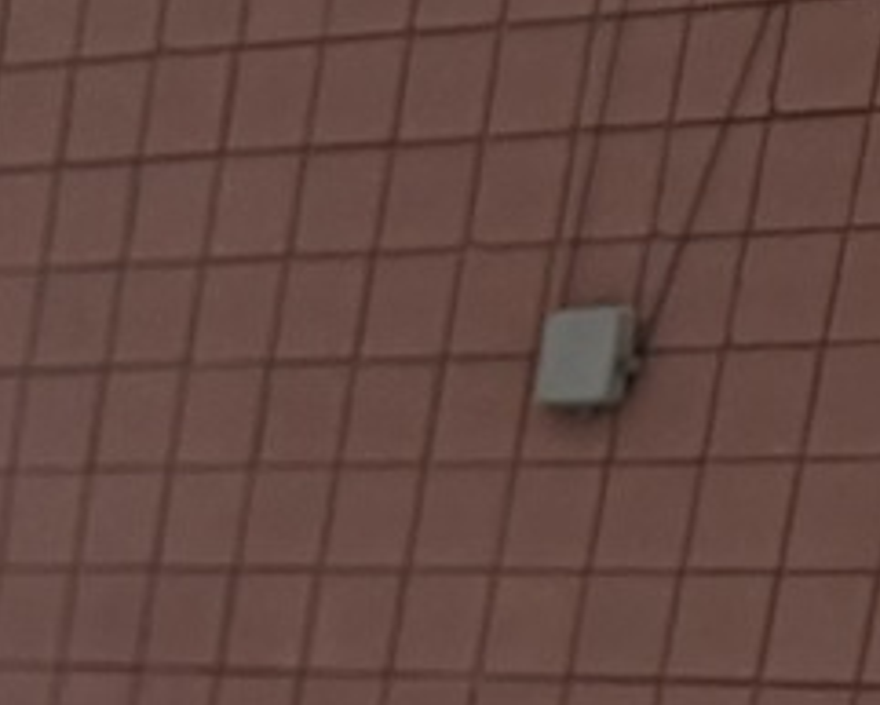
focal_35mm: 199
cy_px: 2524
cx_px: -2322
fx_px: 5185
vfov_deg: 6.6
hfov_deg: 7.6
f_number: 1.78
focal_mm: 6.76
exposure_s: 1/6711
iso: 100
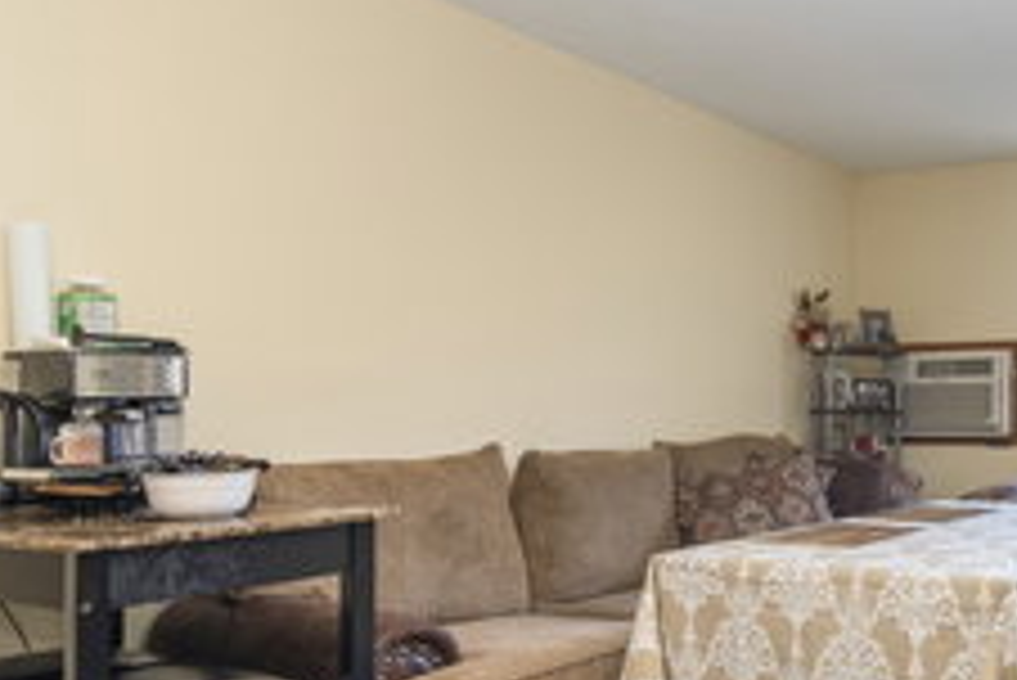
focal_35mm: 34
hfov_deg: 47.6
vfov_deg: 38.5
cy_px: 450
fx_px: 961
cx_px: 986
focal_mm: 16
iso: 400
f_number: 8
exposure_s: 1/13
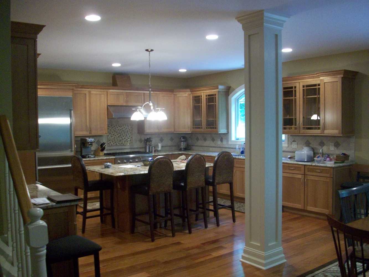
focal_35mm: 34
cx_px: 184
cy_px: 138
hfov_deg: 54.0
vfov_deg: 41.8
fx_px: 362
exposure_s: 1/8
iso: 200
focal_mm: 5.7
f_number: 2.8
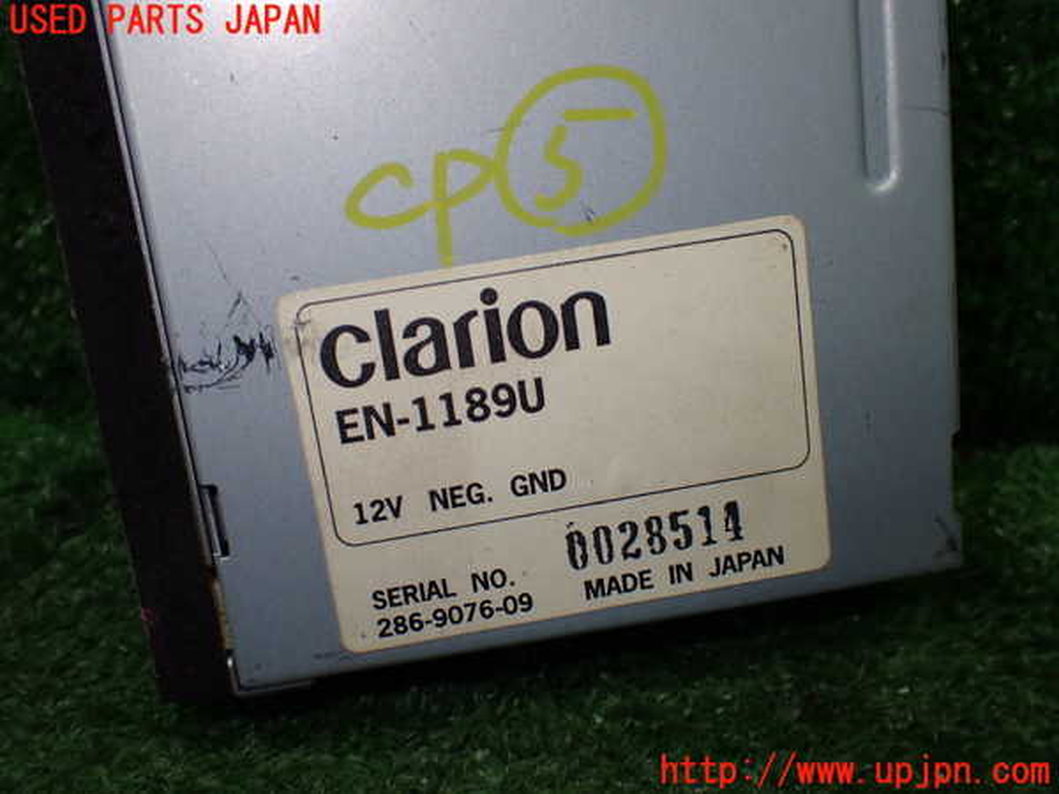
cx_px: 530
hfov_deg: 49.0
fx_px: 1163
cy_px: 397
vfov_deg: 37.7
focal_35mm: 38
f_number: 2.7
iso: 200
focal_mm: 6.83
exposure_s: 1/160
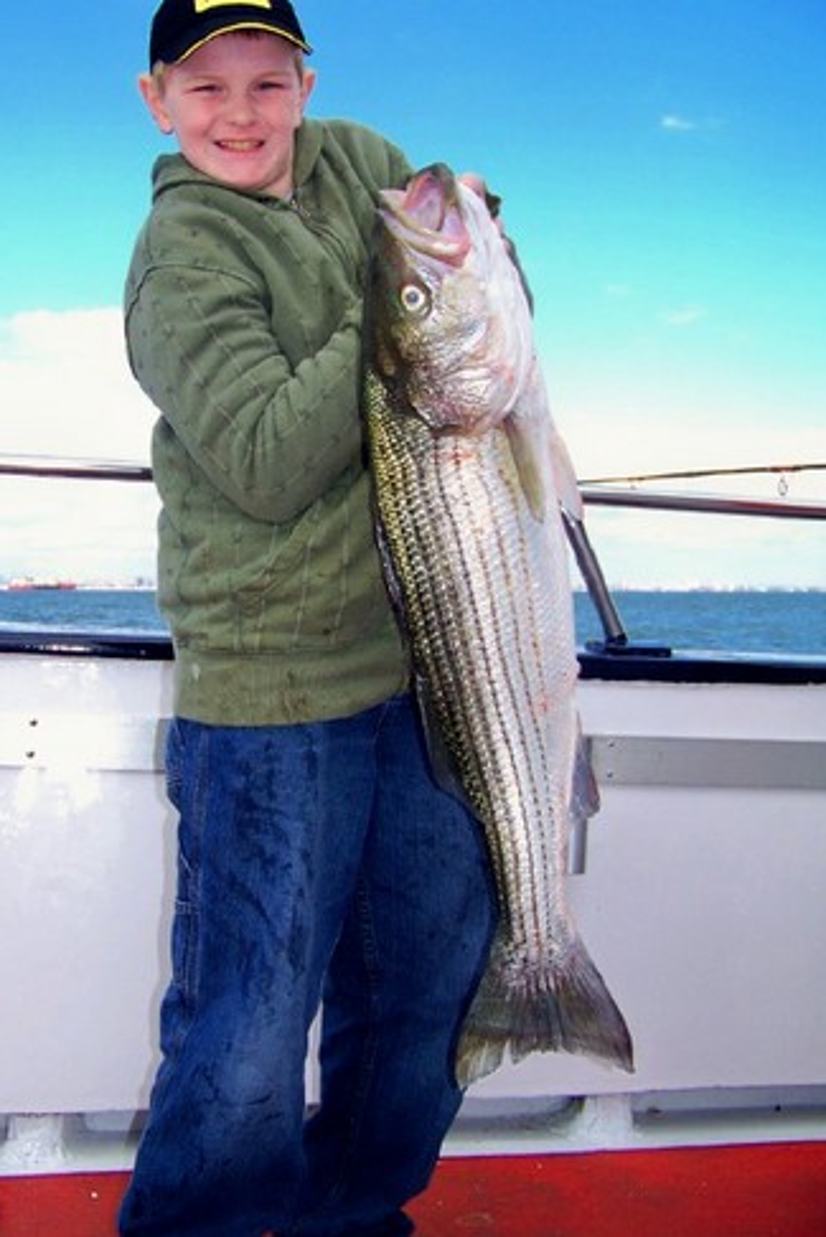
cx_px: 323
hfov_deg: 32.5
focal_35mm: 41
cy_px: 575
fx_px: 1410
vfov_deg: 47.4
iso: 64
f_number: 2.8
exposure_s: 1/400
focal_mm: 5.85
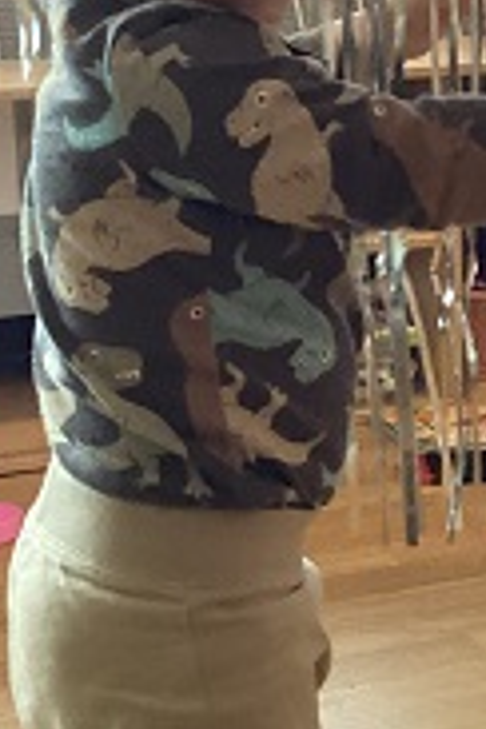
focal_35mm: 88
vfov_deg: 22.9
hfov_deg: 15.5
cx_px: 357
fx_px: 1782
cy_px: 199
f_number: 2.4
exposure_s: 1/33
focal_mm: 3.3
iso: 400
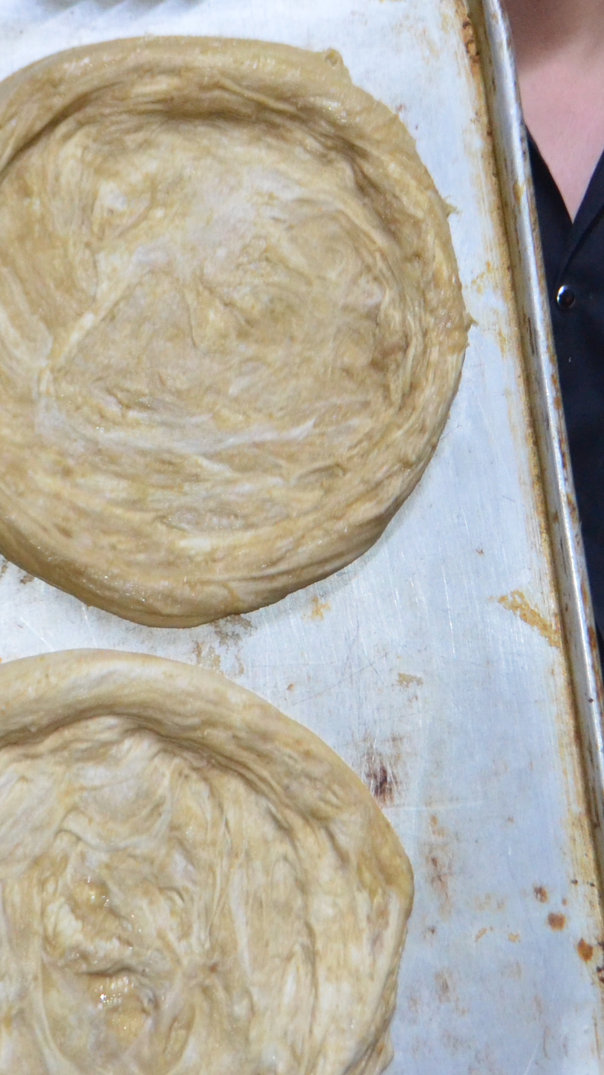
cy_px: 289
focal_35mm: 111
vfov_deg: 19.2
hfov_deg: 10.9
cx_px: 336
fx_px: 3161
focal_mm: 28
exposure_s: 1/60
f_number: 4.5
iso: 2000
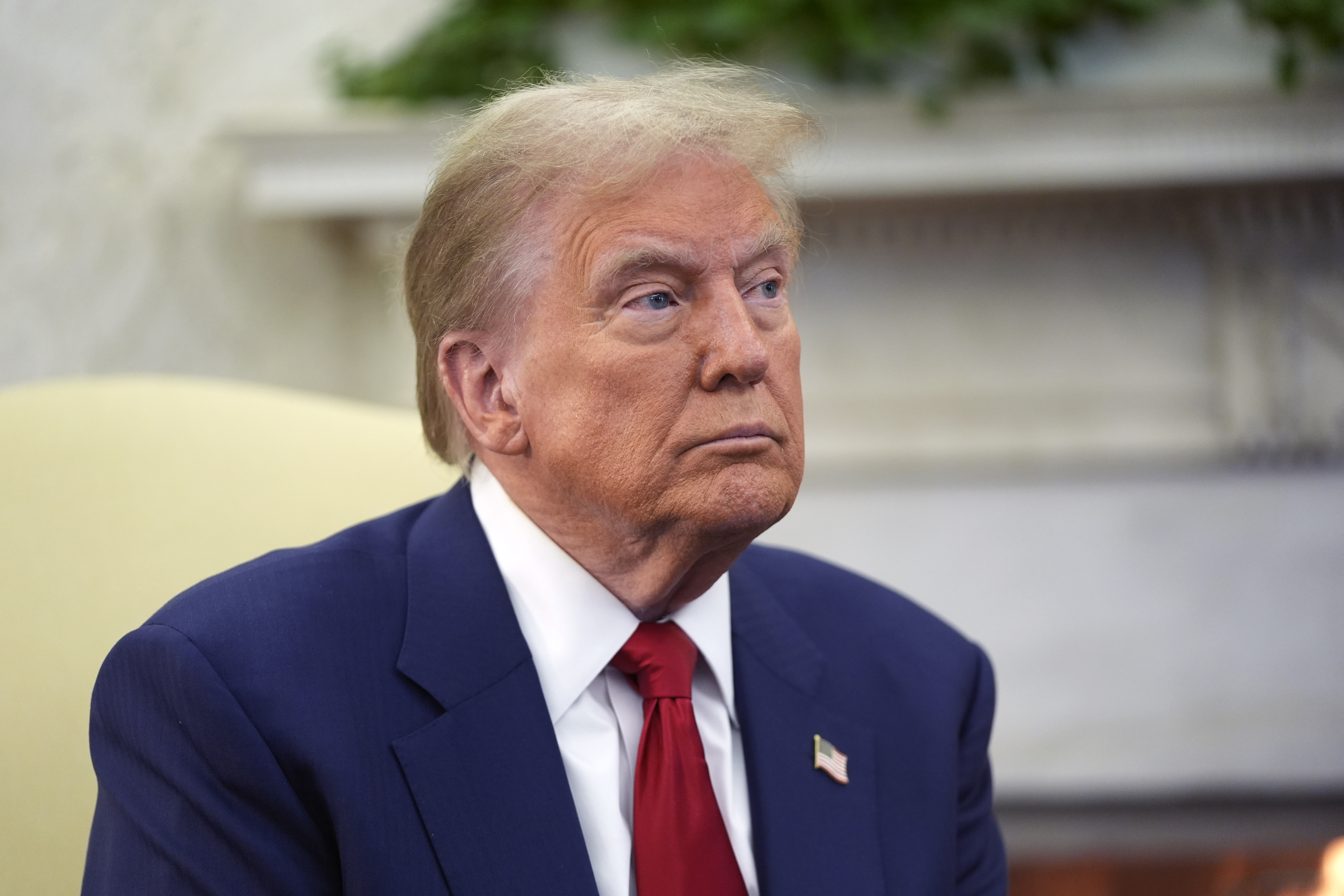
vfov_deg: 9.9
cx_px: 672
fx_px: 5152
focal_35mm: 138
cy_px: 448
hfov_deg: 14.9
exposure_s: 1/200
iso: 2000
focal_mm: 138
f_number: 2.8
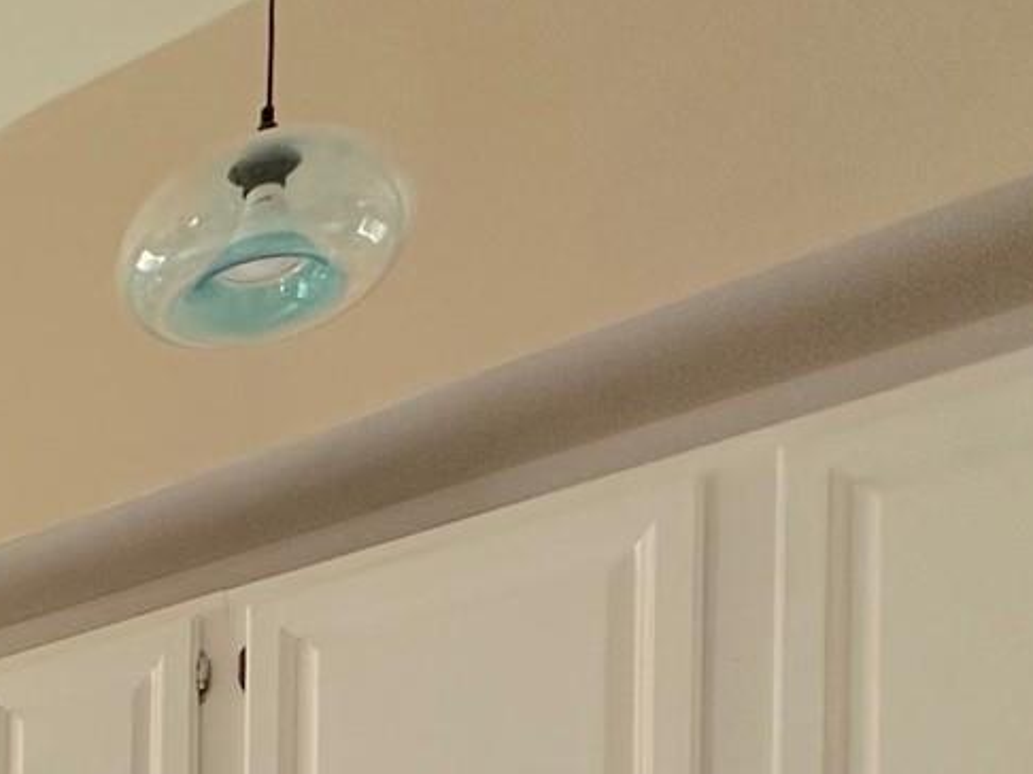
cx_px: -672
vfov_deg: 18.7
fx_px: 1760
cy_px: 1420
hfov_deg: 23.2
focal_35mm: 59
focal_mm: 2.22
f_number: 2.2
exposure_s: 1/99
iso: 100
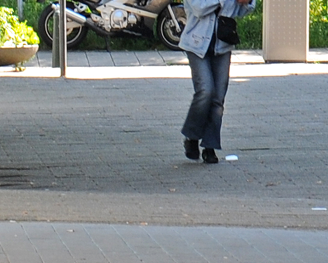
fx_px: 5194
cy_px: -207
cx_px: 513
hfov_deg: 3.6
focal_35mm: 535
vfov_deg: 2.9
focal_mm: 48
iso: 200
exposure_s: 1/100
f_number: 5.6
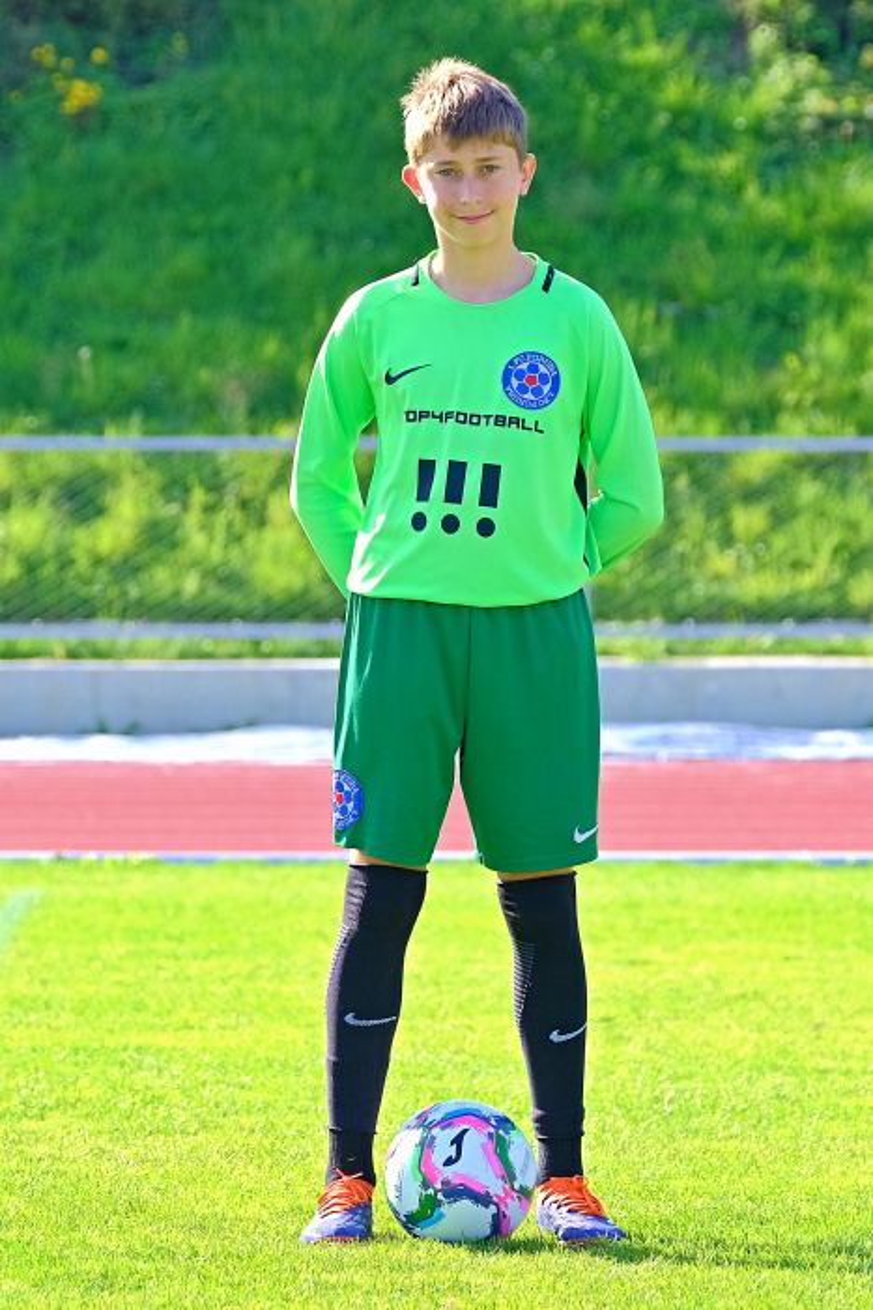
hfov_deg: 10.1
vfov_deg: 15.1
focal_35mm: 136
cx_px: 436
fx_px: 4949
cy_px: 655
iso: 320
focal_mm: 90.6
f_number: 3.6
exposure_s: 1/680
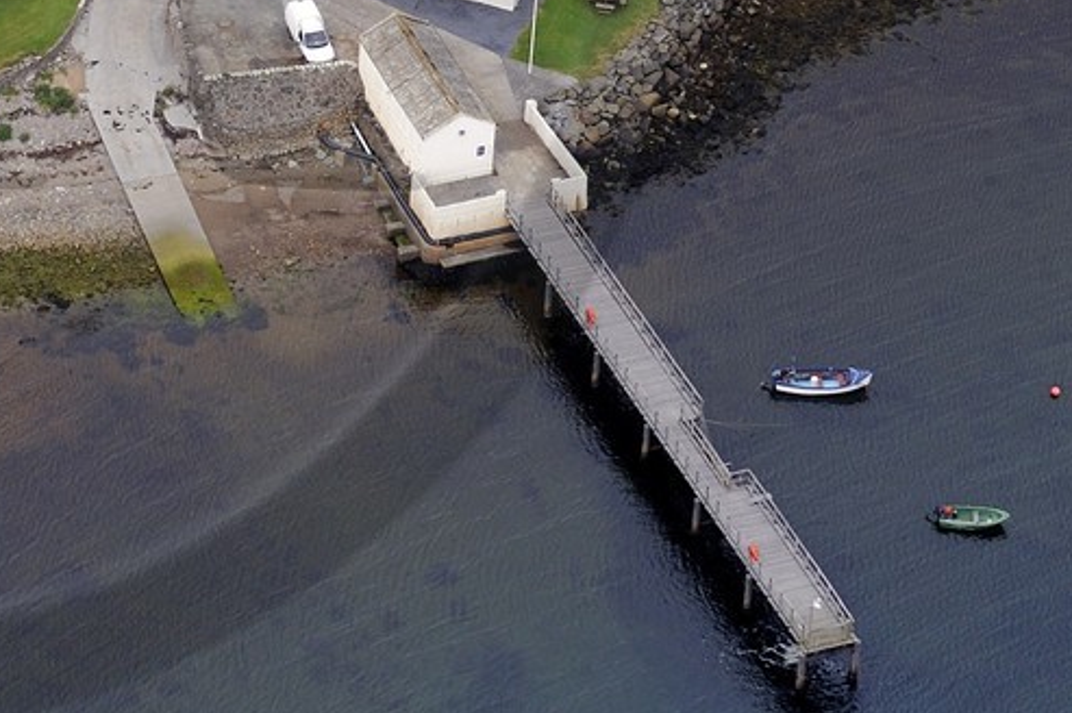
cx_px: -202
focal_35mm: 227
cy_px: -164
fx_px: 6755
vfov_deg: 6.0
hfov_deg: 9.0
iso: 400
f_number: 5.6
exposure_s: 1/800
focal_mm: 70
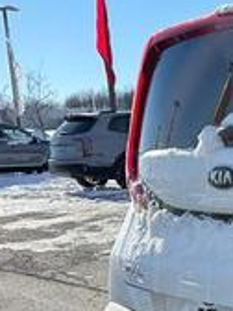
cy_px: 220
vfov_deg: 24.8
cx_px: 444
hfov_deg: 15.6
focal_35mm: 78
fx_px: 700
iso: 50
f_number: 1.5
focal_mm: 5.7
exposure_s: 1/4831
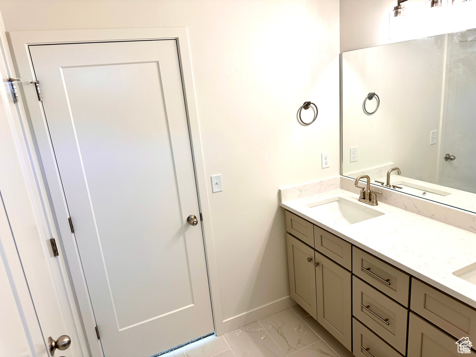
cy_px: 178
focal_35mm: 24
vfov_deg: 56.8
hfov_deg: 71.6
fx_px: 330
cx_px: 238
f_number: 1.78
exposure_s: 1/164
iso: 64
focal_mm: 6.86
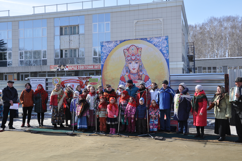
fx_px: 252
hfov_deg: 51.3
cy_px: 80
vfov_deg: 35.4
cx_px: 121
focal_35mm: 38
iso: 200
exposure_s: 1/320
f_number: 9
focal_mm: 25
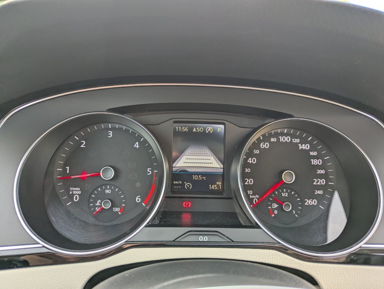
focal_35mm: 24
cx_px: 192
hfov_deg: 71.5
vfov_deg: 56.9
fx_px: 267
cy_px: 144
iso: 120
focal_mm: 6.81
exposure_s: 1/137
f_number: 1.85
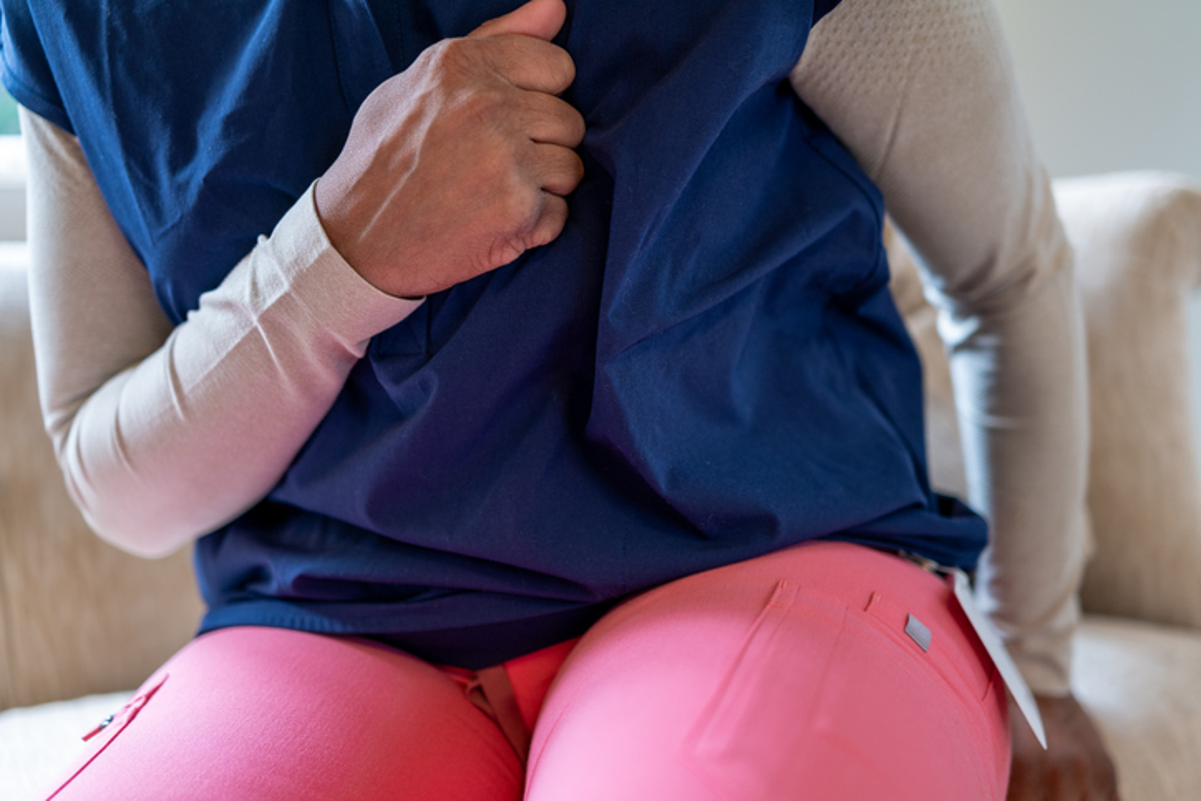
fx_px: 1168
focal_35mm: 35
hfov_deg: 54.4
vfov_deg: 37.9
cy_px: 400
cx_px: 600
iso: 200
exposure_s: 1/60
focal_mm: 35
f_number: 2
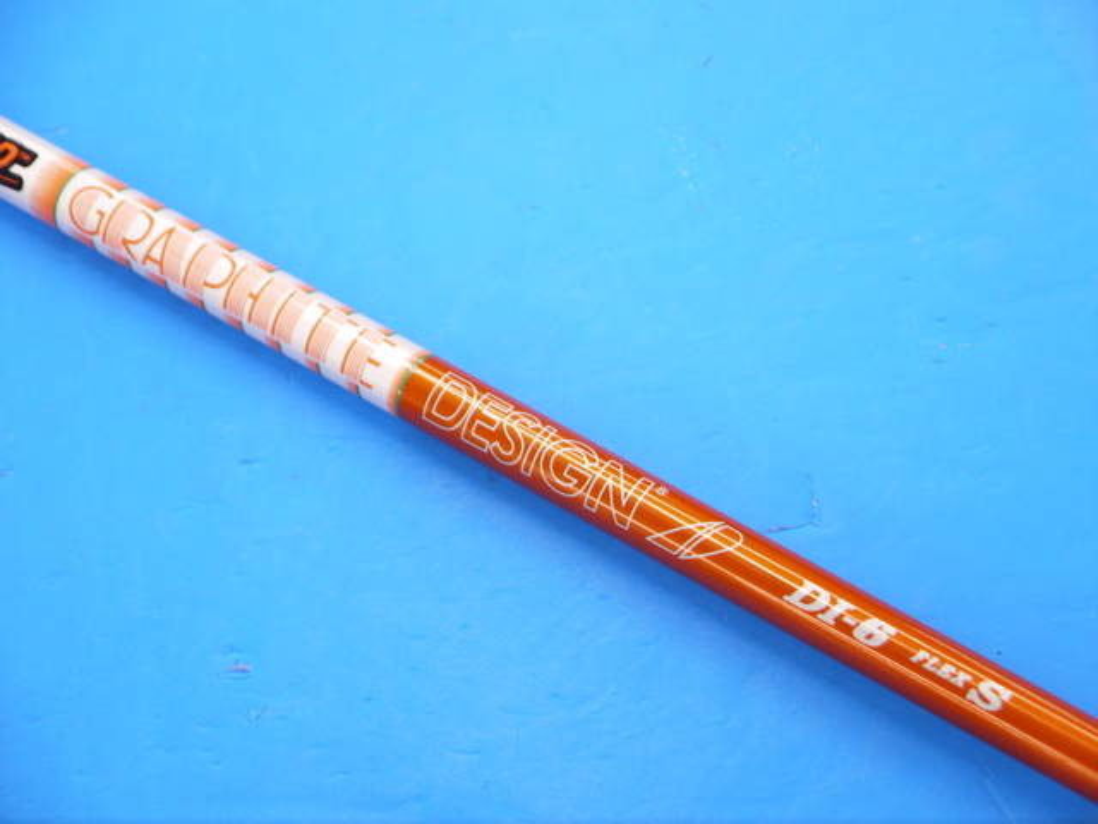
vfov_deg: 17.6
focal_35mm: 84
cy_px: 412
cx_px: 549
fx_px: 2664
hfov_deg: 23.3
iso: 640
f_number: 5.6
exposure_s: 1/80
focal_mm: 42
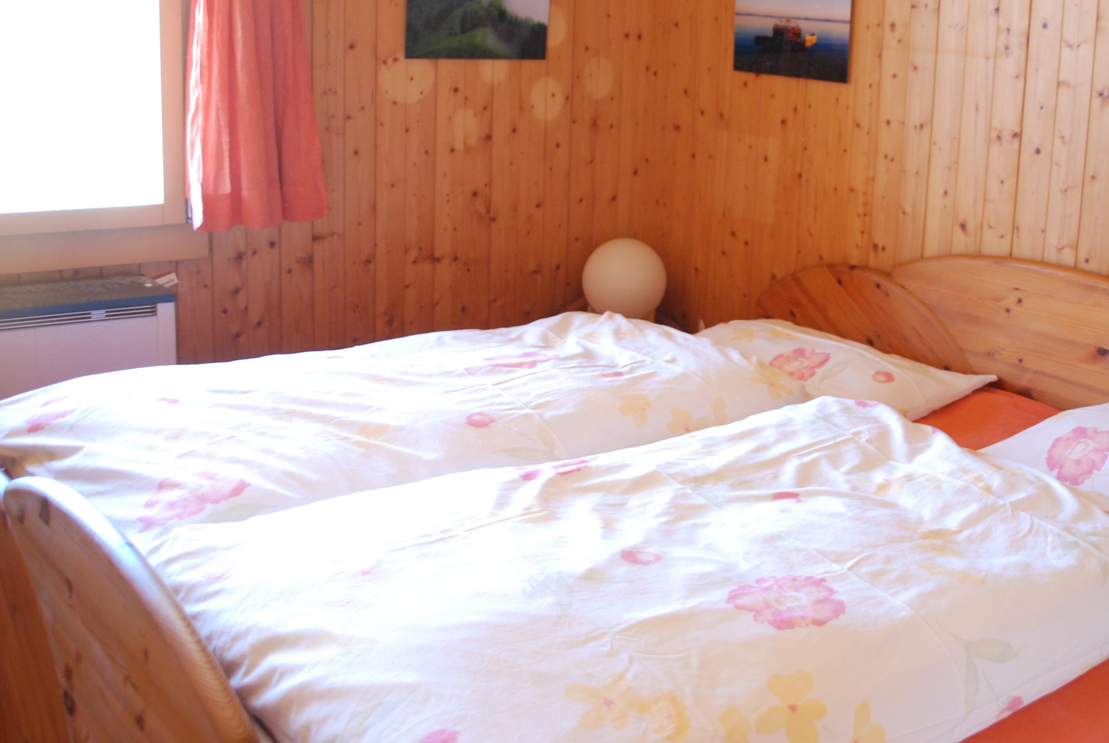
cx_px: 725
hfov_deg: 43.0
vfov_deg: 29.8
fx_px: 1388
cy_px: 252
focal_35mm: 45
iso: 400
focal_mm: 22
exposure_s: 1/13
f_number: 4
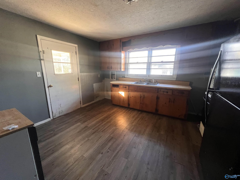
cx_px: 120
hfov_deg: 106.2
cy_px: 90
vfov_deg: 89.9
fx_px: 90
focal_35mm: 13
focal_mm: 1.57
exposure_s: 1/60
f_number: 1.8
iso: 400
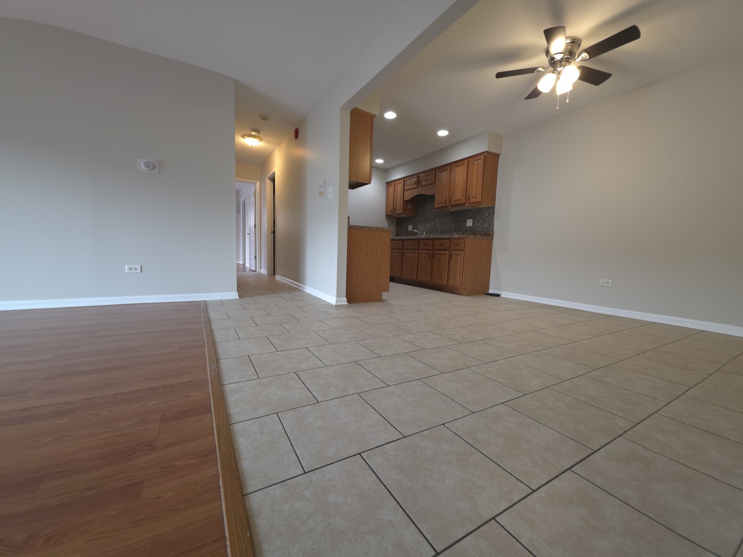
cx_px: 372
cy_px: 278
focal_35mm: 13
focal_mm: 2.2
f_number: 1.9
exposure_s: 1/30
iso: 100
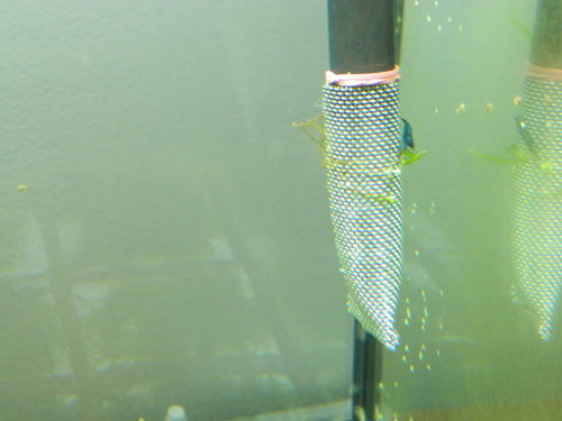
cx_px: 281
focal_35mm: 70
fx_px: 1136
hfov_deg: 27.8
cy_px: 210
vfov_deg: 21.0
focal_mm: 12.6
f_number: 4
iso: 400
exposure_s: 1/25
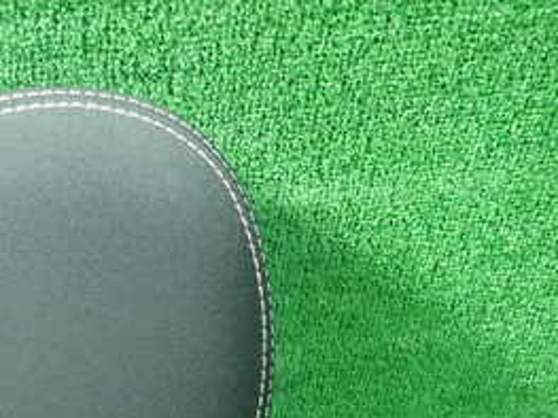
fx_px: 918
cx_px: 25
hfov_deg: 31.7
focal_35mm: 57
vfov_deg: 24.0
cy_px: 458
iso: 320
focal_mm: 4.5
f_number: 2
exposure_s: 1/30
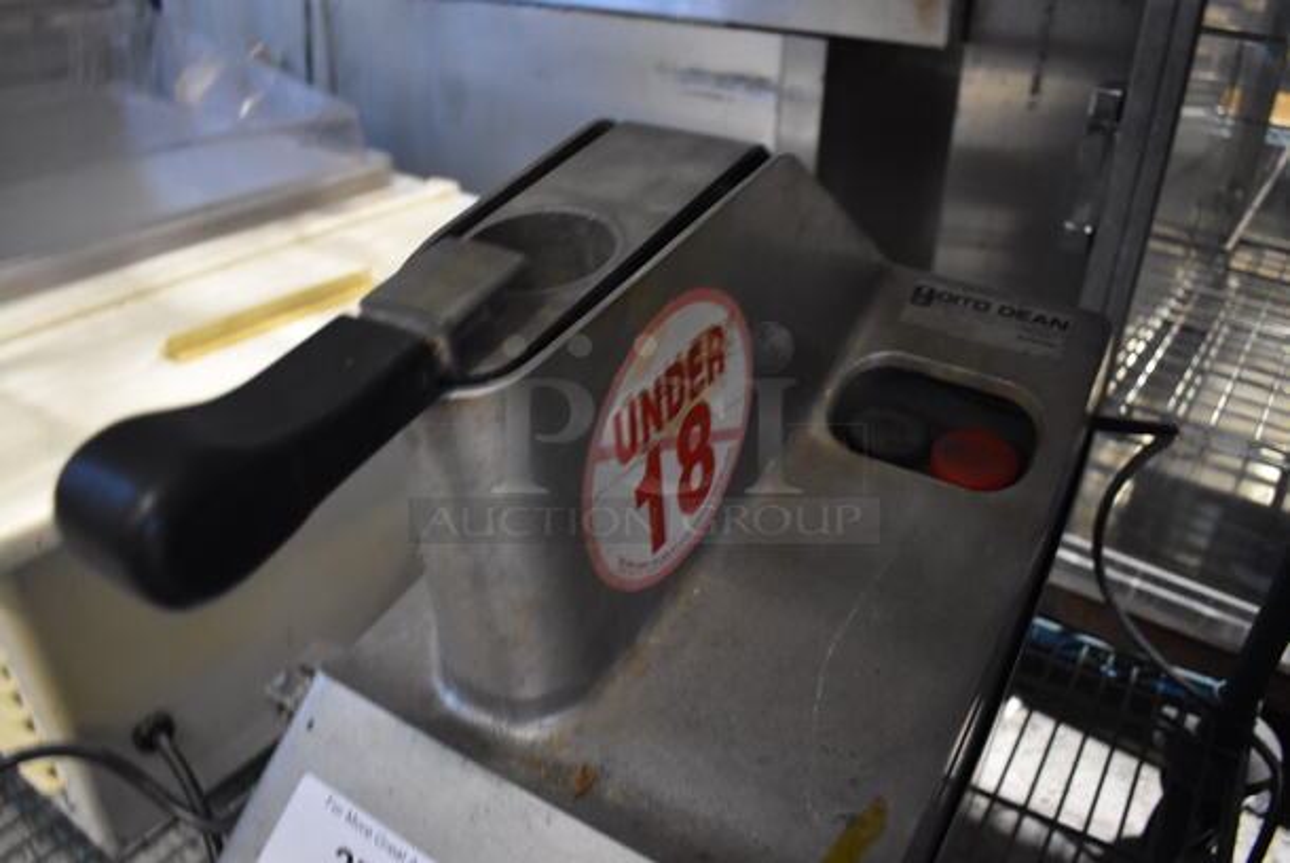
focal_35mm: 27
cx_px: 645
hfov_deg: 67.3
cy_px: 432
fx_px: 968
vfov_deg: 48.0
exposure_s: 1/30
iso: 2500
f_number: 3.5
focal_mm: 18
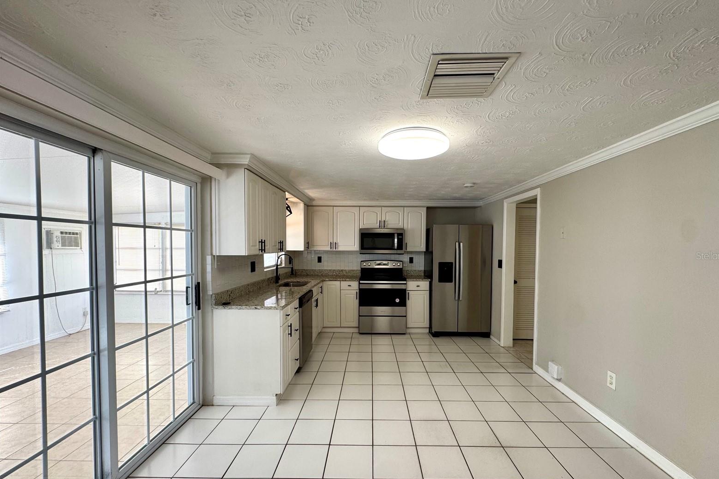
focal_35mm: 15
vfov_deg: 77.2
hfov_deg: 100.4
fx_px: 300
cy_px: 255
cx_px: 369
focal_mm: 2.22
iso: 125
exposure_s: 1/120
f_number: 2.2
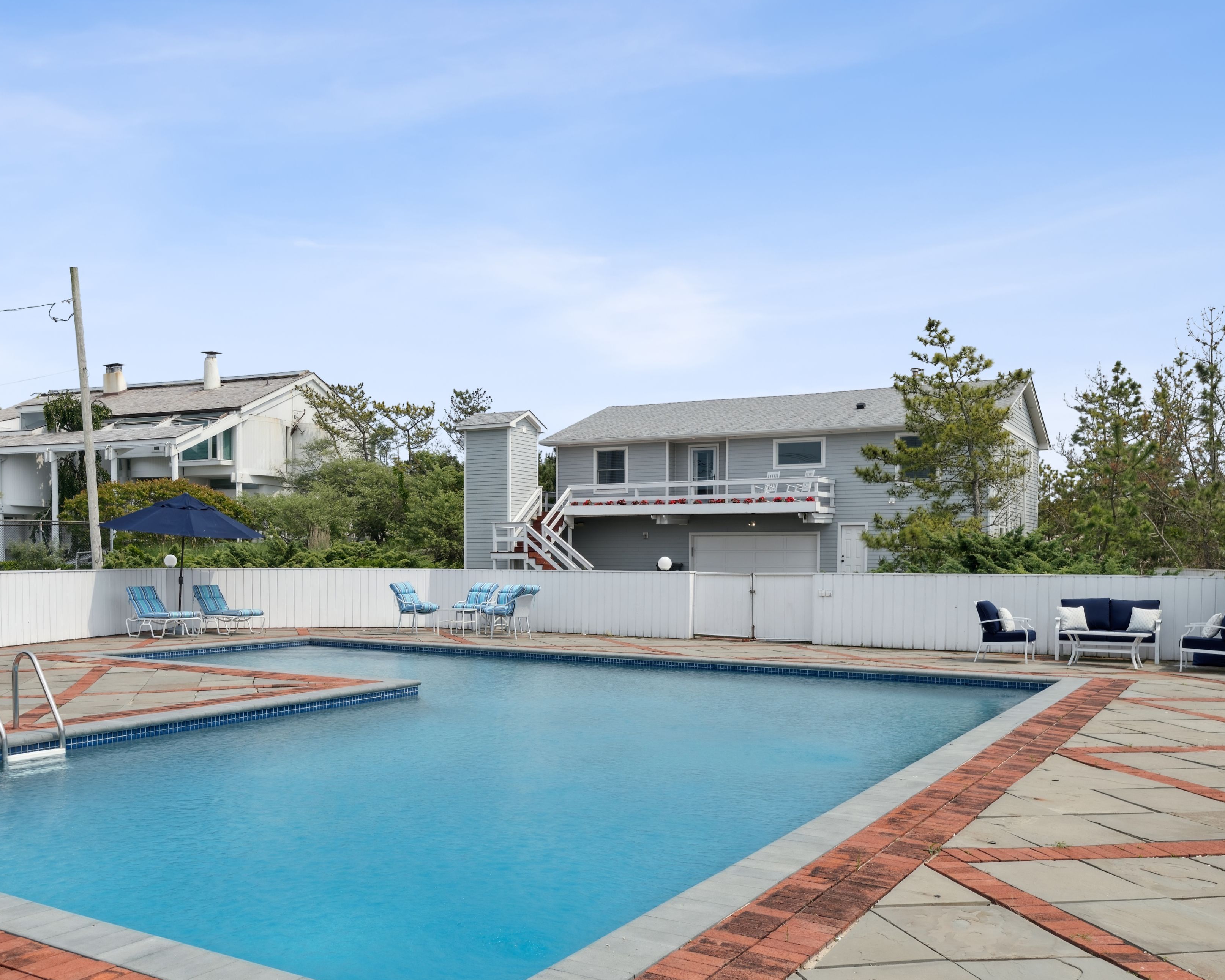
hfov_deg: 55.4
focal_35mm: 32
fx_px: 1160
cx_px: 515
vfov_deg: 45.6
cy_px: 588
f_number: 8
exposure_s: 1/1000
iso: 200
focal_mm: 22
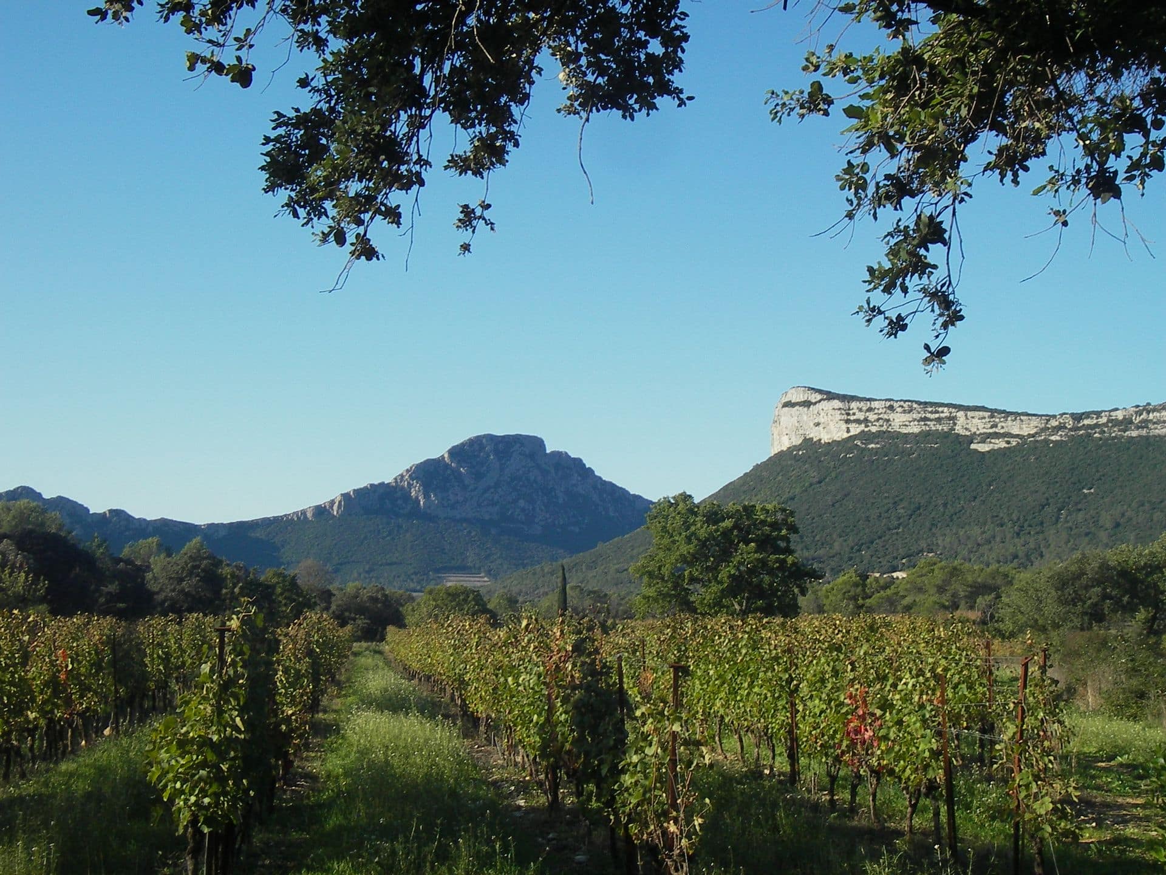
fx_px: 1853
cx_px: 583
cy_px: 438
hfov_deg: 34.9
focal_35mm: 55
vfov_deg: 26.6
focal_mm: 9.2
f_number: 7.2
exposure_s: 1/125
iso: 50
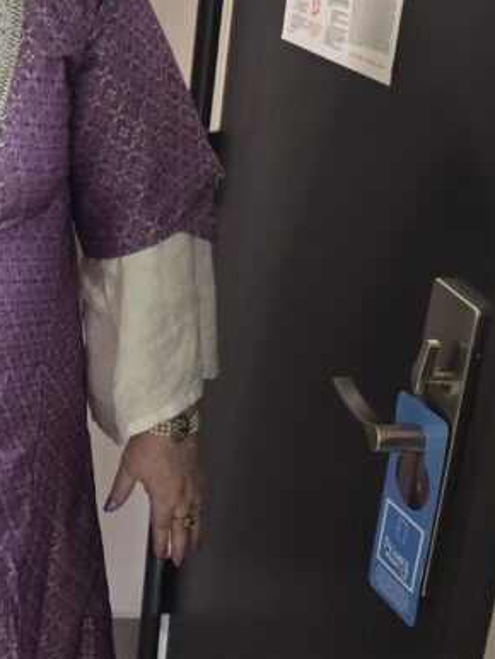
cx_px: -89
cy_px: 312
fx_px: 1162
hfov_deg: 22.3
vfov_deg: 31.7
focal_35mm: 61
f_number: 1.7
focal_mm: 6.3
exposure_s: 1/54.9
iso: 320
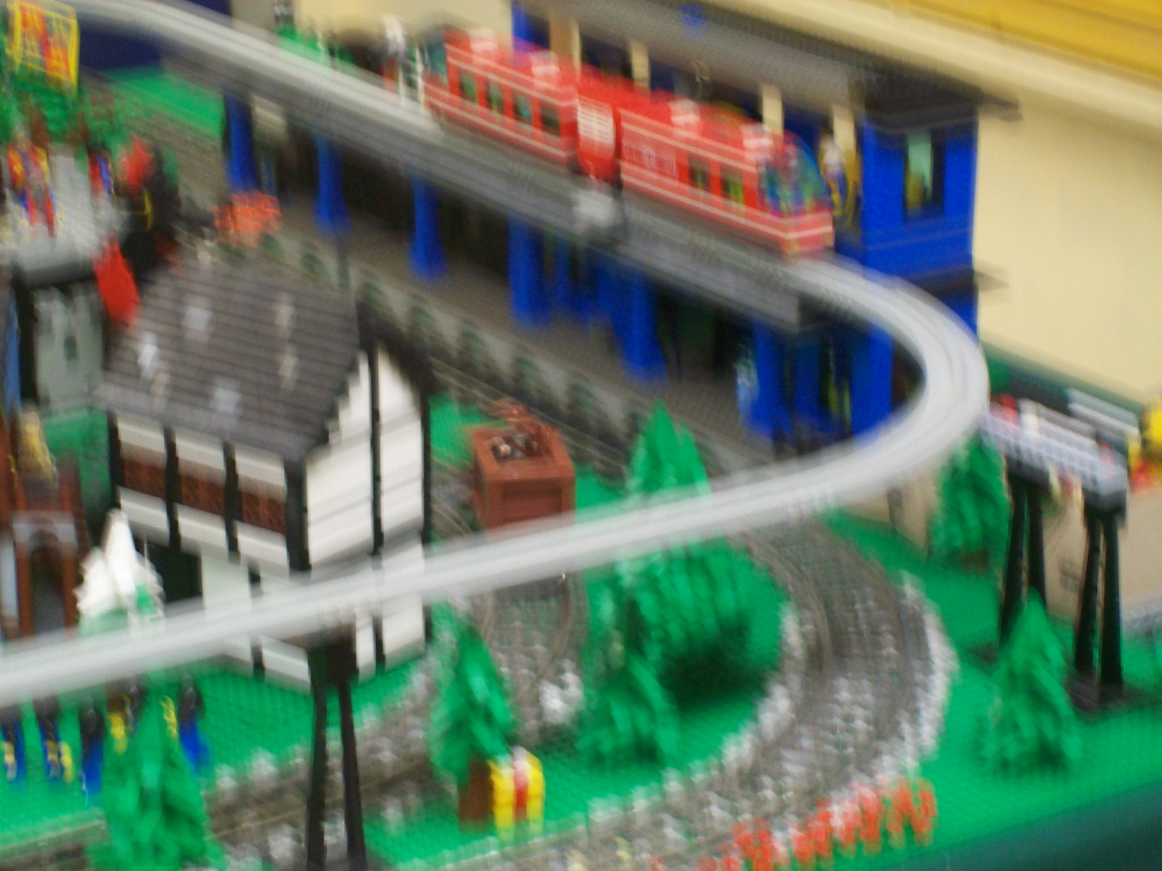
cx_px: 581
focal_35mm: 108
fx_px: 3625
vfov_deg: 13.7
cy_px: 436
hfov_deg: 18.2
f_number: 4.8
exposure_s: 1/8.56
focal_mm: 18
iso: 160
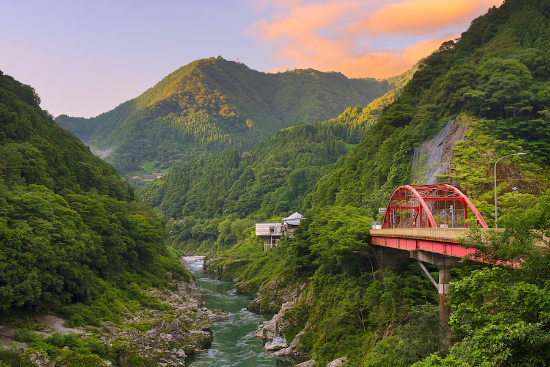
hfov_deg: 51.9
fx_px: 565
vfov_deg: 35.9
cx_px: 275
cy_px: 184
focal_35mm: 37
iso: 100
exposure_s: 1/2
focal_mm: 37
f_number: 11
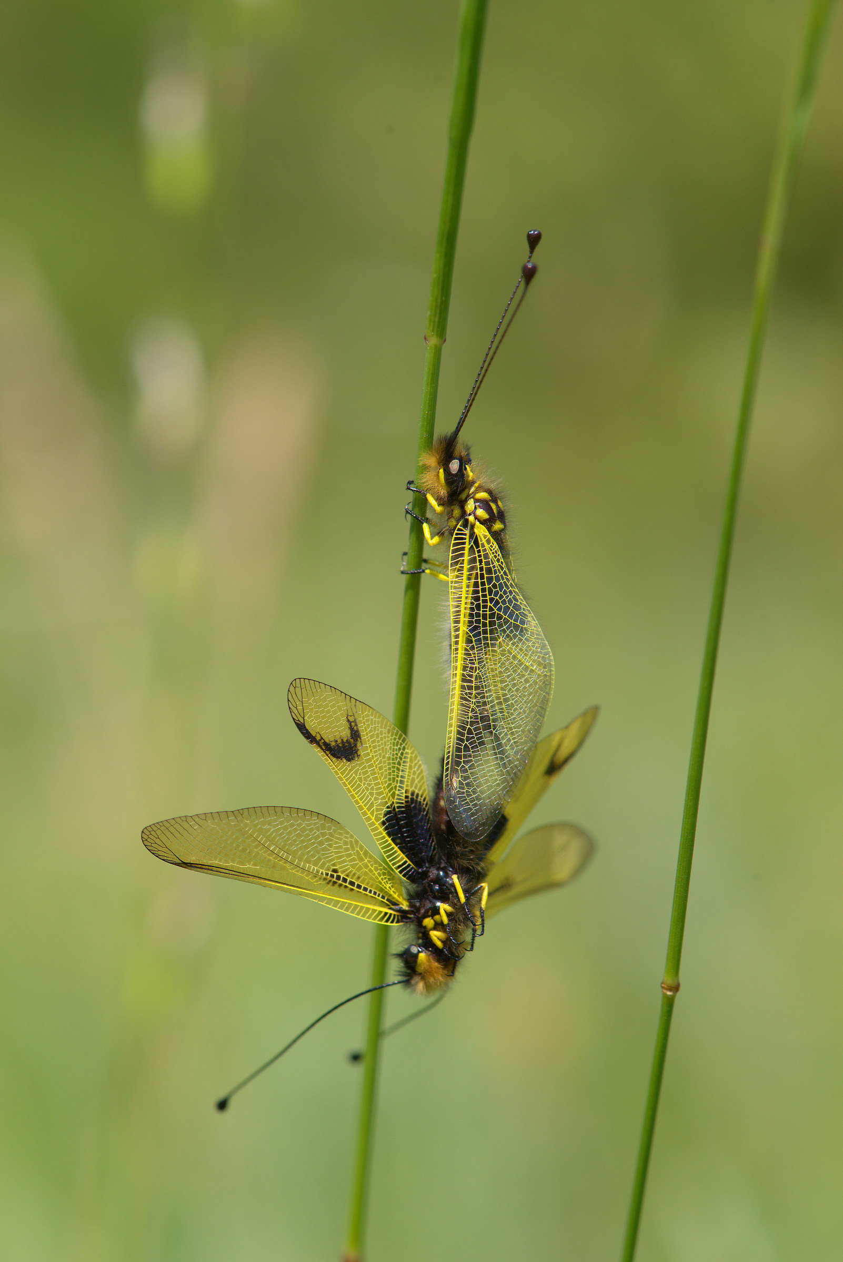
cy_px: 631
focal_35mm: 105
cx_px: 422
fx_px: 3685
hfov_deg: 13.1
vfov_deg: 19.4
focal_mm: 105
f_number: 11
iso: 160
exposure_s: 1/250
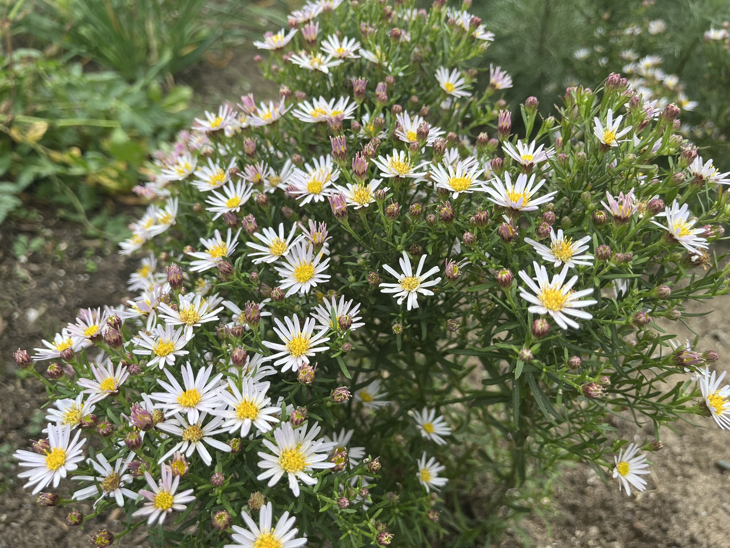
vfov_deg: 53.1
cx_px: 365
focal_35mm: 26
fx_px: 548
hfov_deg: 67.3
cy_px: 274
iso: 32
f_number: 1.6
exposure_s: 1/144
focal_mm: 5.1
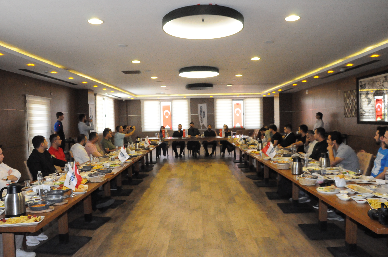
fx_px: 291
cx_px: 194
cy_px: 128
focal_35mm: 27
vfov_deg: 47.8
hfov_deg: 67.4
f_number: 7.1
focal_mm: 18
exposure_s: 1/200
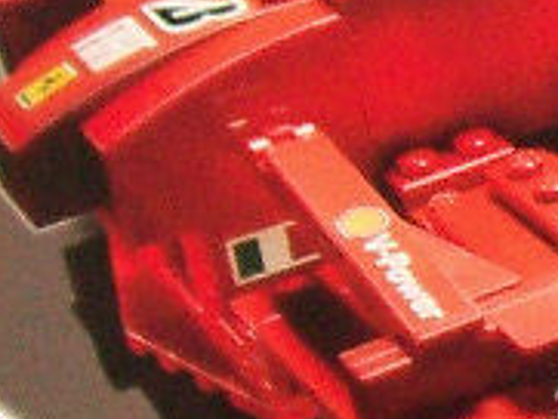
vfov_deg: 6.1
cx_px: 1144
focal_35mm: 245
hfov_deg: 7.7
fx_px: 3952
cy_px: 240
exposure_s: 1/20
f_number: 2.8
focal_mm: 5.6
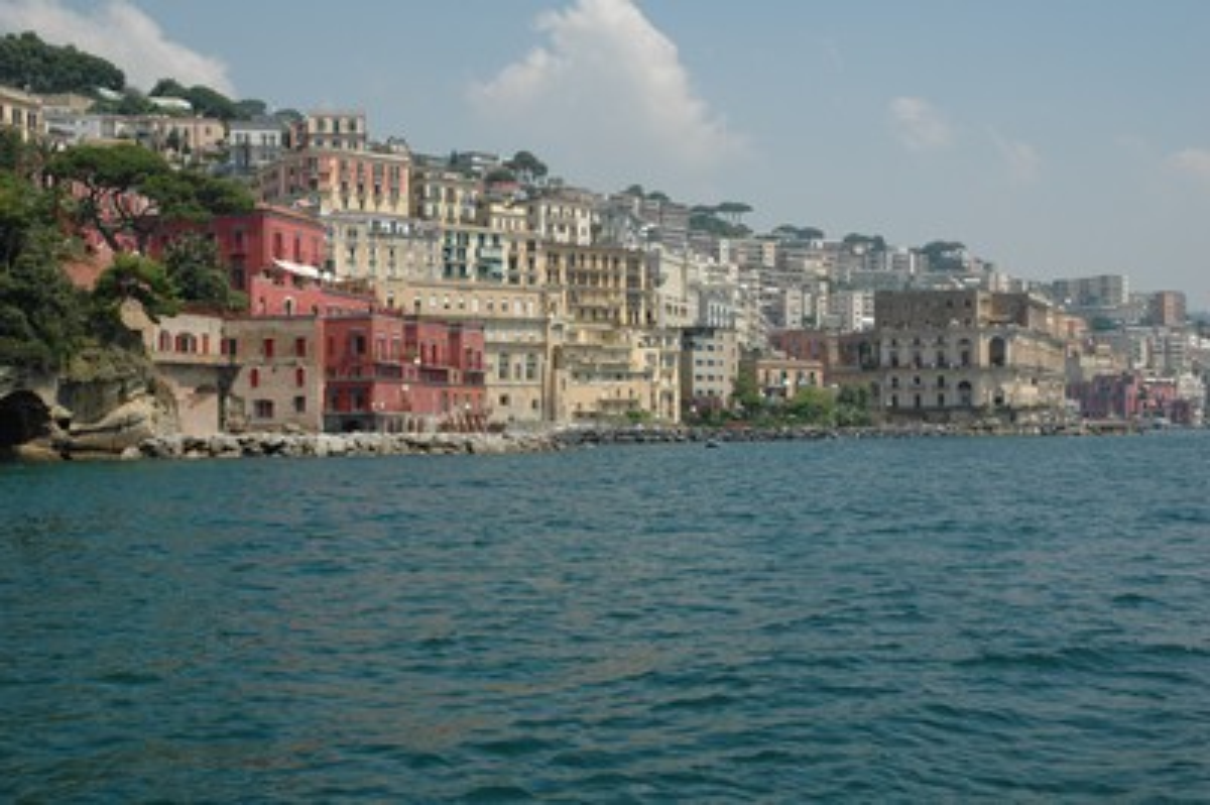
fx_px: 1562
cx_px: 605
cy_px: 402
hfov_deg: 42.4
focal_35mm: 46
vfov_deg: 28.9
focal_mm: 31
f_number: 9.5
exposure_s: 1/350
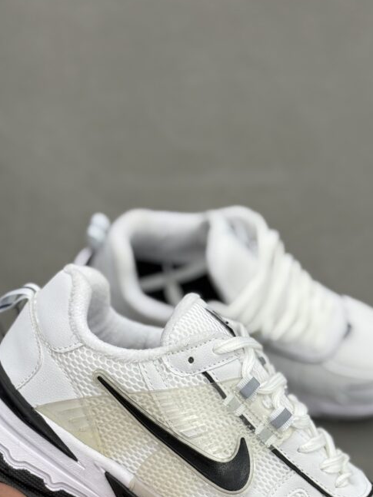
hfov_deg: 19.4
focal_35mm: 76
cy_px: 383
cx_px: 203
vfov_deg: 25.3
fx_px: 1092
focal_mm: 6.76
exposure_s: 1/100
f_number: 1.78
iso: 50
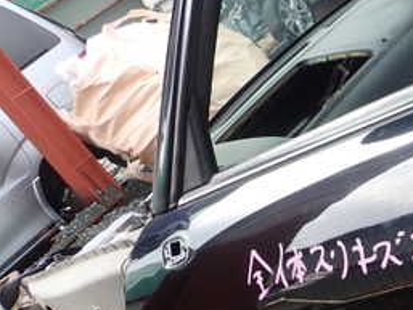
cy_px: 281
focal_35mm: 70
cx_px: 480
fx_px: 836
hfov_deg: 25.3
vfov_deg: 20.6
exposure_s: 1/160
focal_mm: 5.4
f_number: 3.2
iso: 100
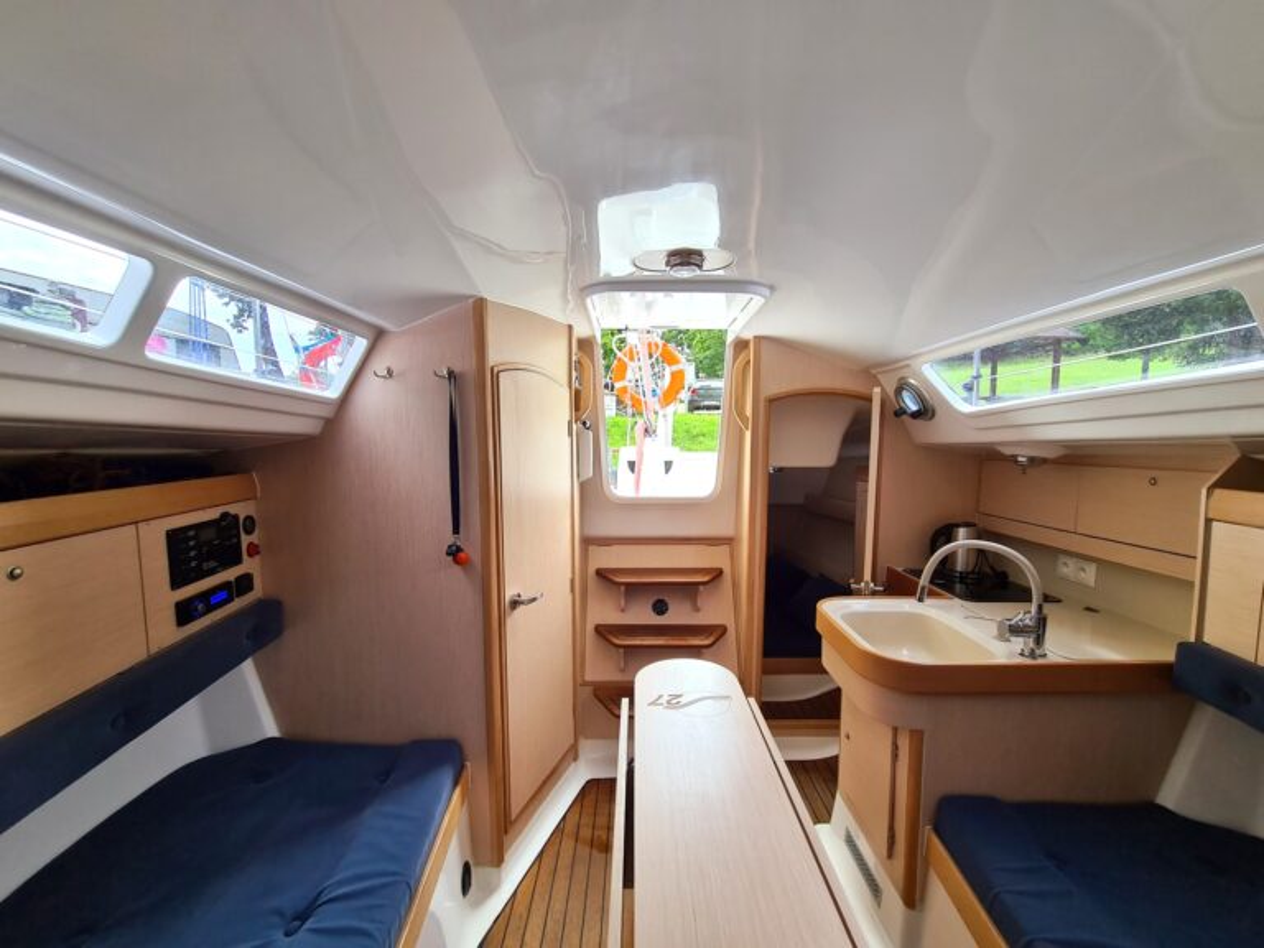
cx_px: 632
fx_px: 475
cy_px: 474
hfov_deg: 106.2
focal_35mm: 13
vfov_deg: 89.9
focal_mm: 2.2
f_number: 2.2
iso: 50
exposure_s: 1/149
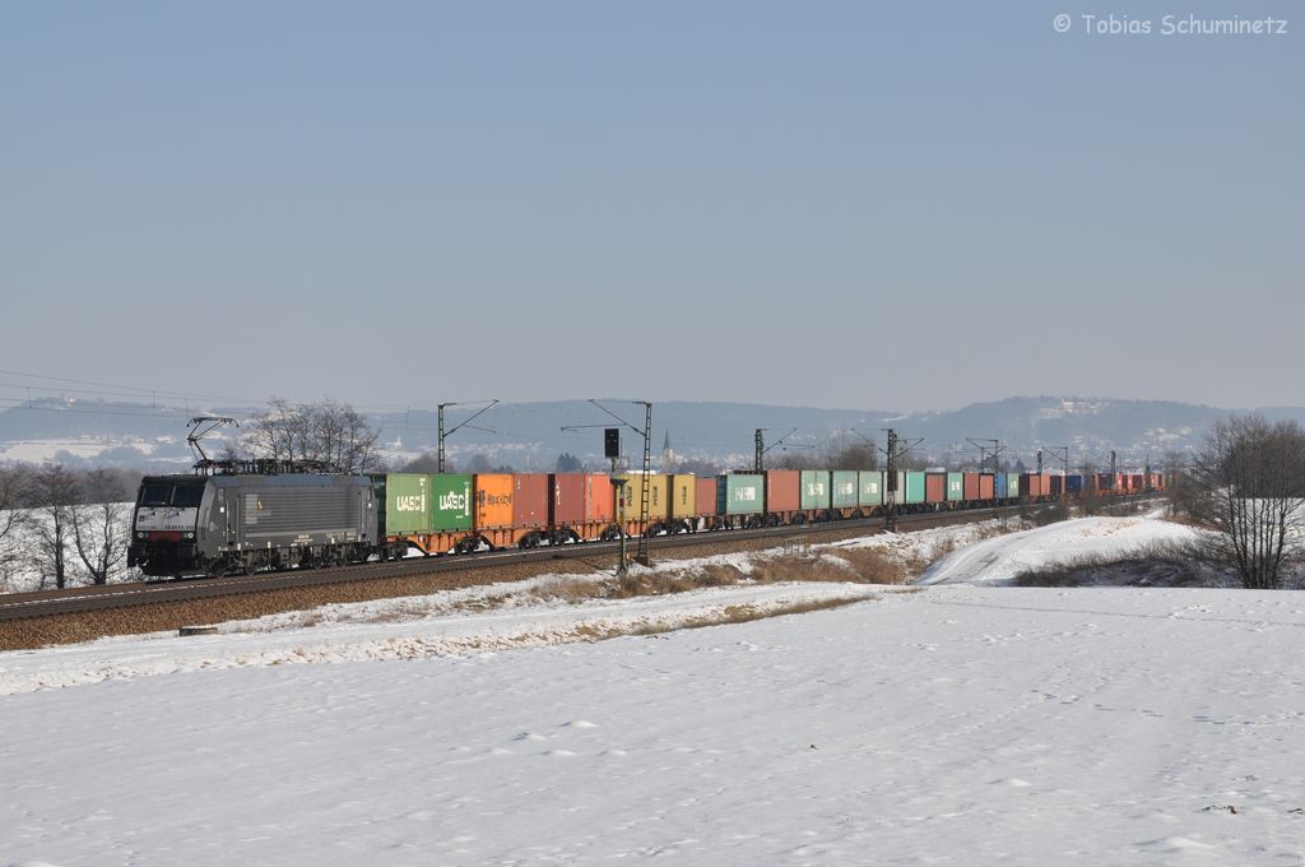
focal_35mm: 78
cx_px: 652
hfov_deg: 26.0
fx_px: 2824
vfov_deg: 17.4
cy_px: 434
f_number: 10
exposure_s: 1/500
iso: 200
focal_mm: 52
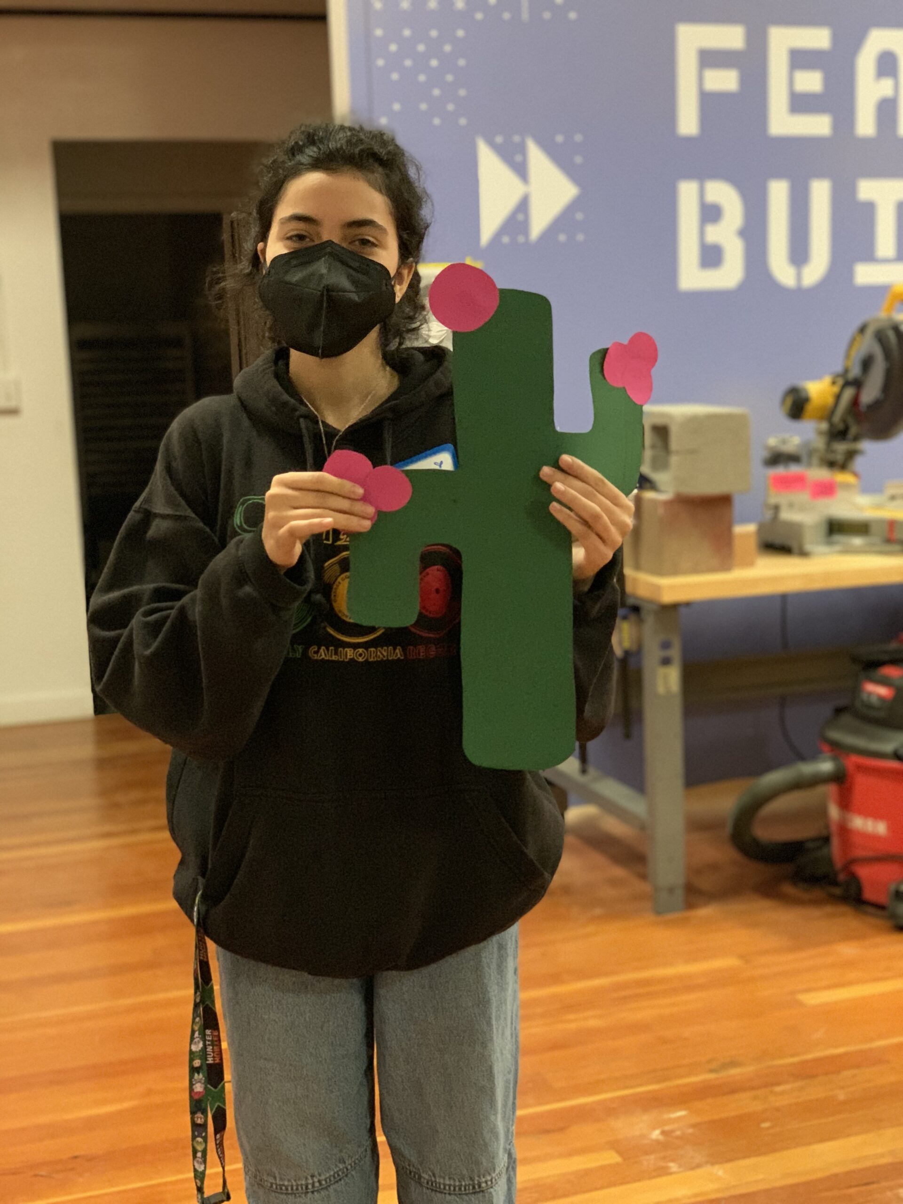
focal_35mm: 52
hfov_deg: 28.0
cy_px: 602
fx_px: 1809
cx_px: 452
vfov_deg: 36.8
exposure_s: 1/30
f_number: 2.4
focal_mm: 6
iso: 640
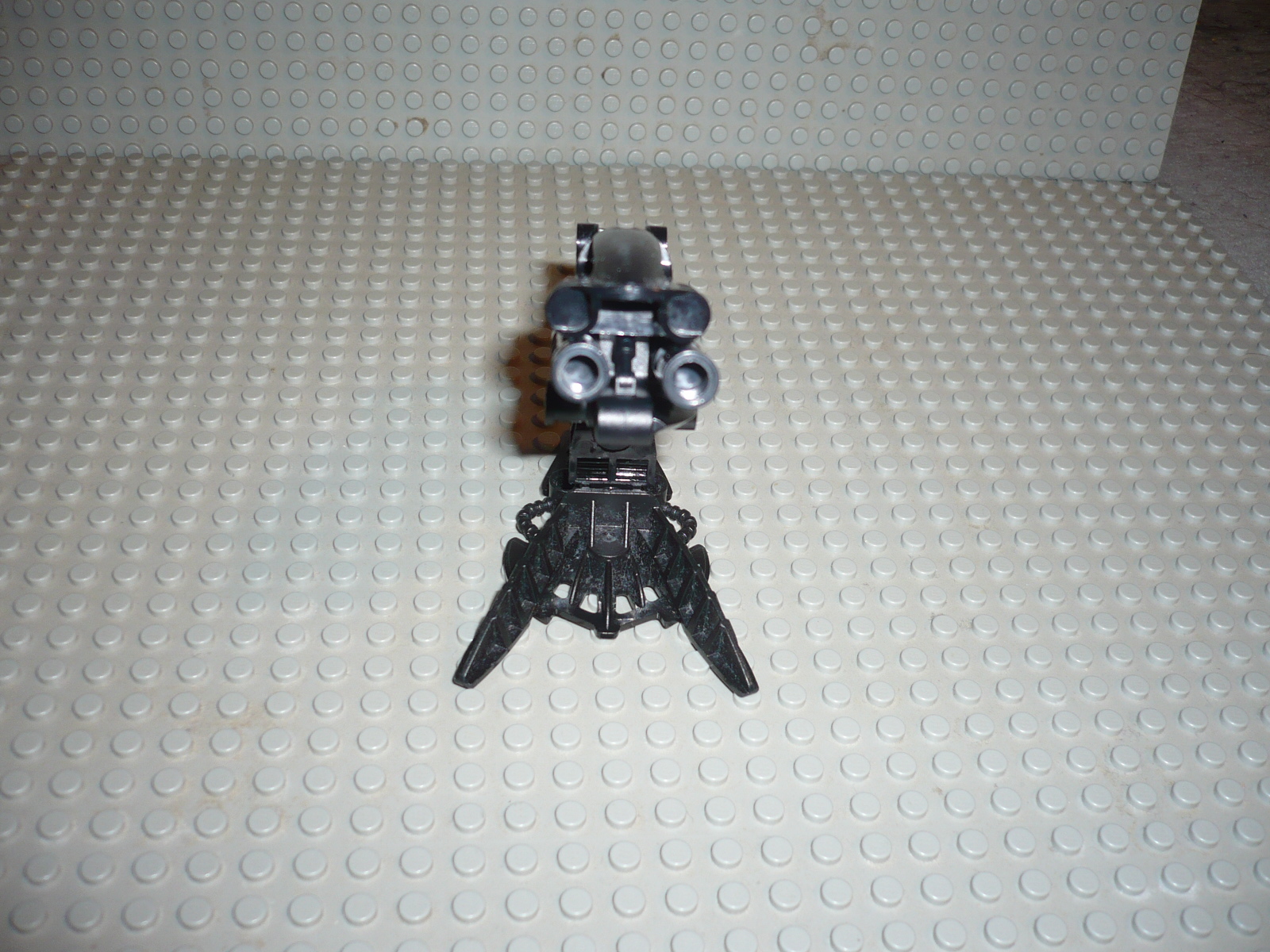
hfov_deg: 52.6
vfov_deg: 40.7
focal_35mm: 35
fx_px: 1284
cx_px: 635
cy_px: 476
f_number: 2.8
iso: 100
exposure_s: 1/30
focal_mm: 5.8
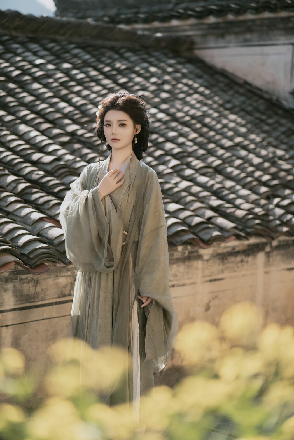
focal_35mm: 85
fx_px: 1041
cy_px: 220
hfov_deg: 16.1
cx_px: 147
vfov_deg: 23.9
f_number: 1.8
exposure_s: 1/1250
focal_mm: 85
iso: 100
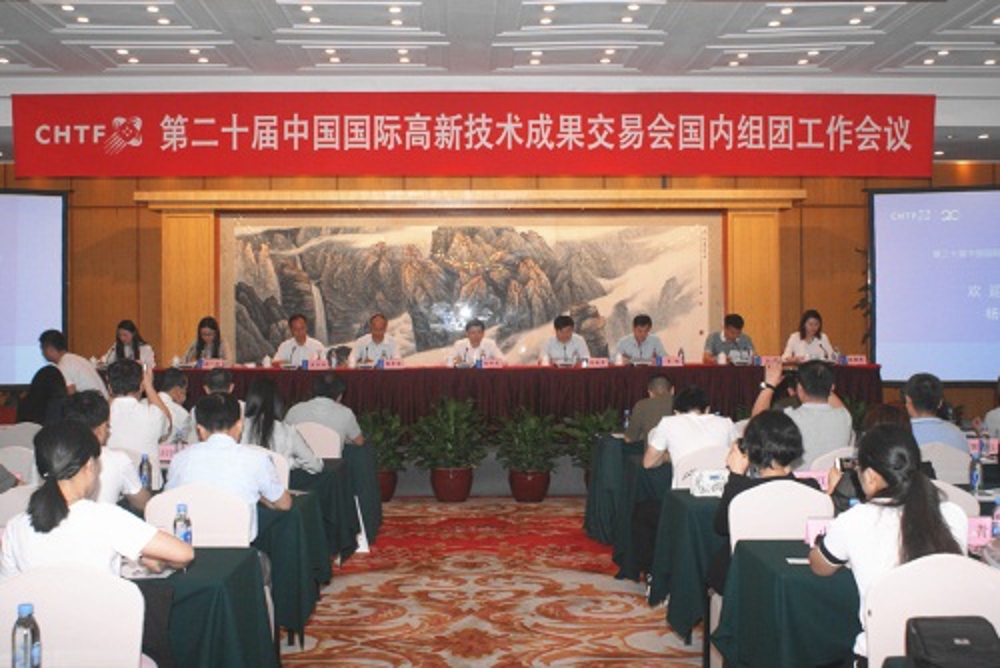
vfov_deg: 29.9
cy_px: 334
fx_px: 1251
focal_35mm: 45
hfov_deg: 43.6
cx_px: 500
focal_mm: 30
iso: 800
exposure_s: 1/60
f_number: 5.6
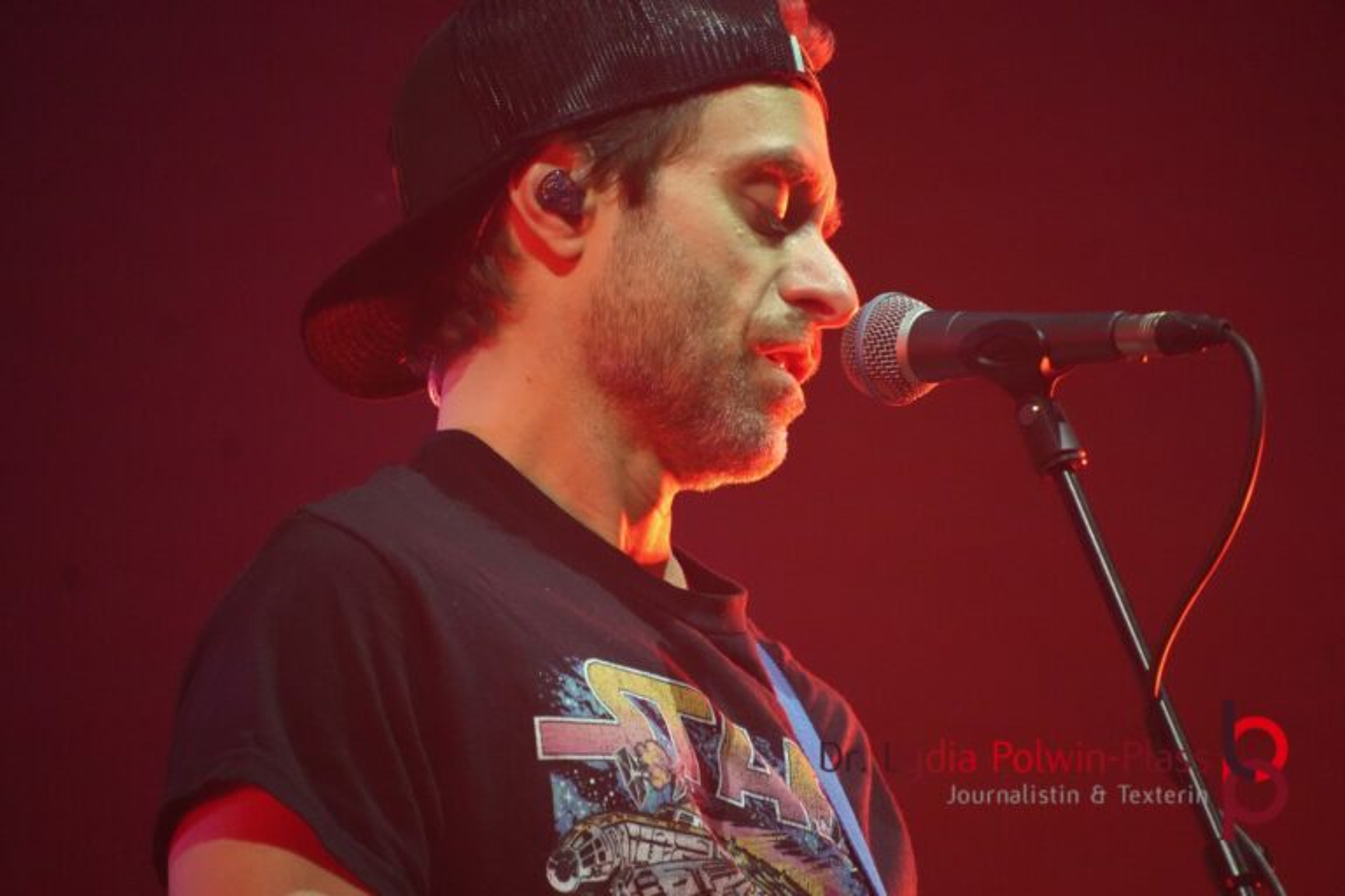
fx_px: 15018
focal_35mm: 402
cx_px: 672
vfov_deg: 3.4
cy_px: 448
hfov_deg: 5.1
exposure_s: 1/500
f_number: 6.3
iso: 5000
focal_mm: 268
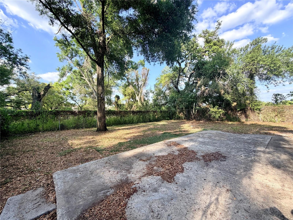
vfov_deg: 85.7
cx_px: 146
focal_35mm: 14
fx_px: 119
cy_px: 110
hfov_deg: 102.1
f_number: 2.2
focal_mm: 2.22
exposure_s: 1/502
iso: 64
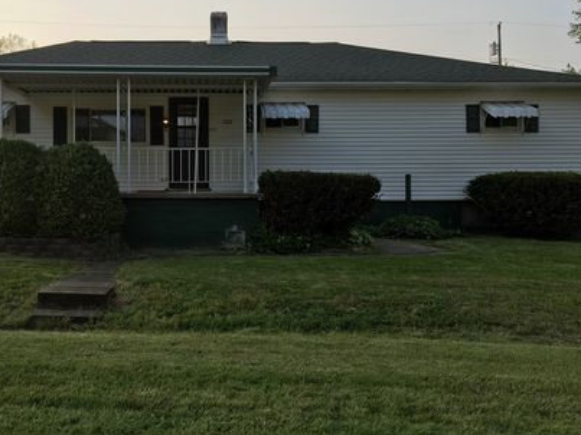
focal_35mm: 36
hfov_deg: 50.9
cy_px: 192
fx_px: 604
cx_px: 223
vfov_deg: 39.6
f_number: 2.2
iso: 25
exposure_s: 1/836
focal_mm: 4.15
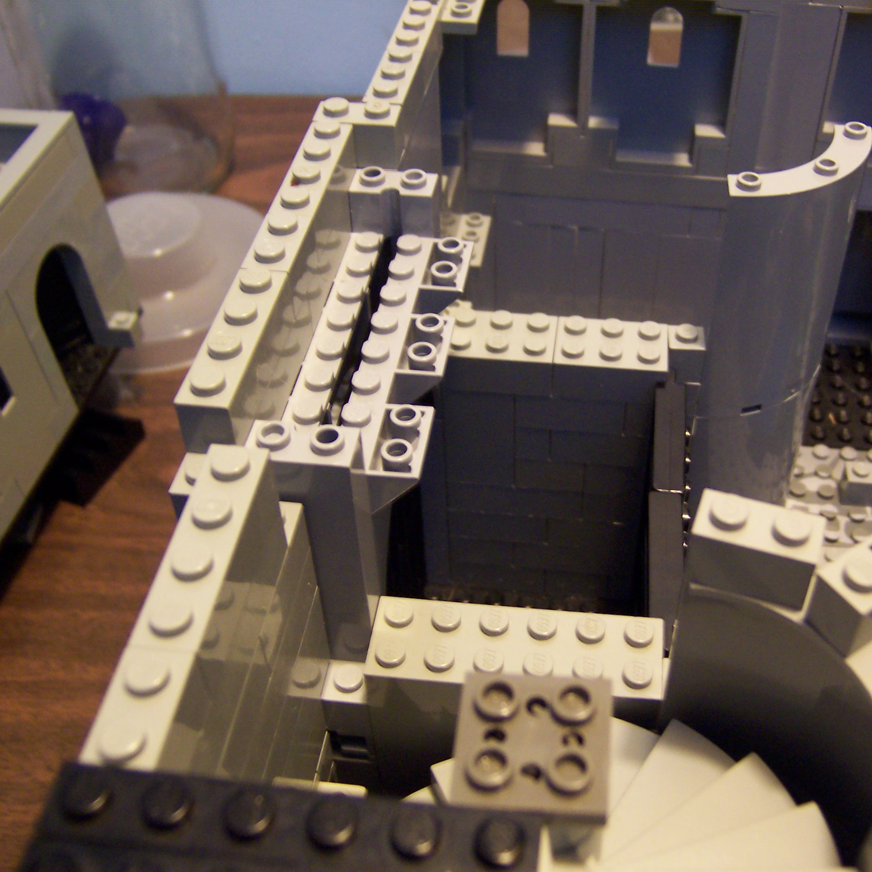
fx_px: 1111
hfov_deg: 42.5
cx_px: 553
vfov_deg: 42.8
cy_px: 436
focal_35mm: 39
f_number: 2.8
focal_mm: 5.5
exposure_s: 1/8
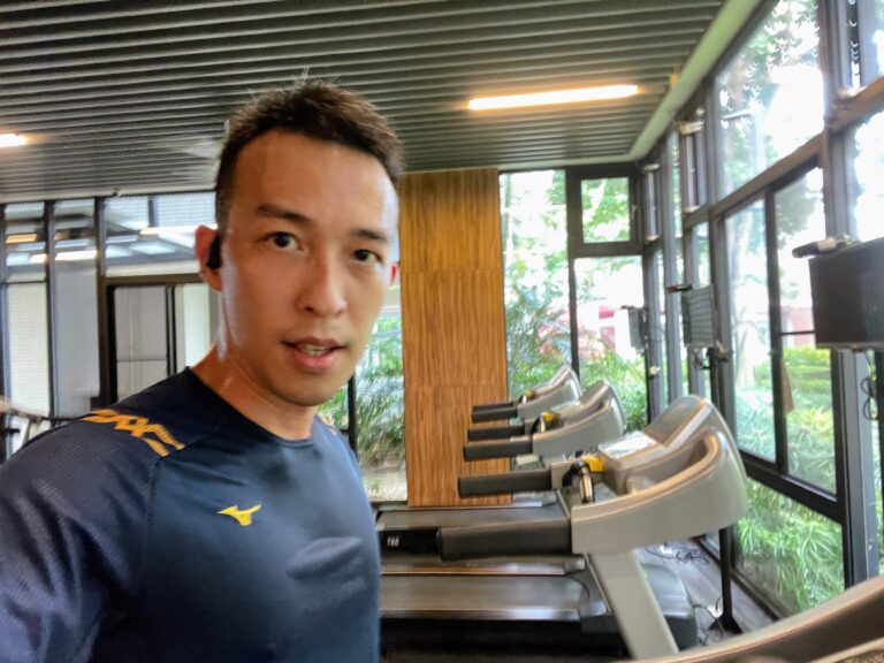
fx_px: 587
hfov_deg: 73.9
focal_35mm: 23
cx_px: 442
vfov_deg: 58.9
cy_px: 332
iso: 640
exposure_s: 1/24
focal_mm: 2.71
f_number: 2.2
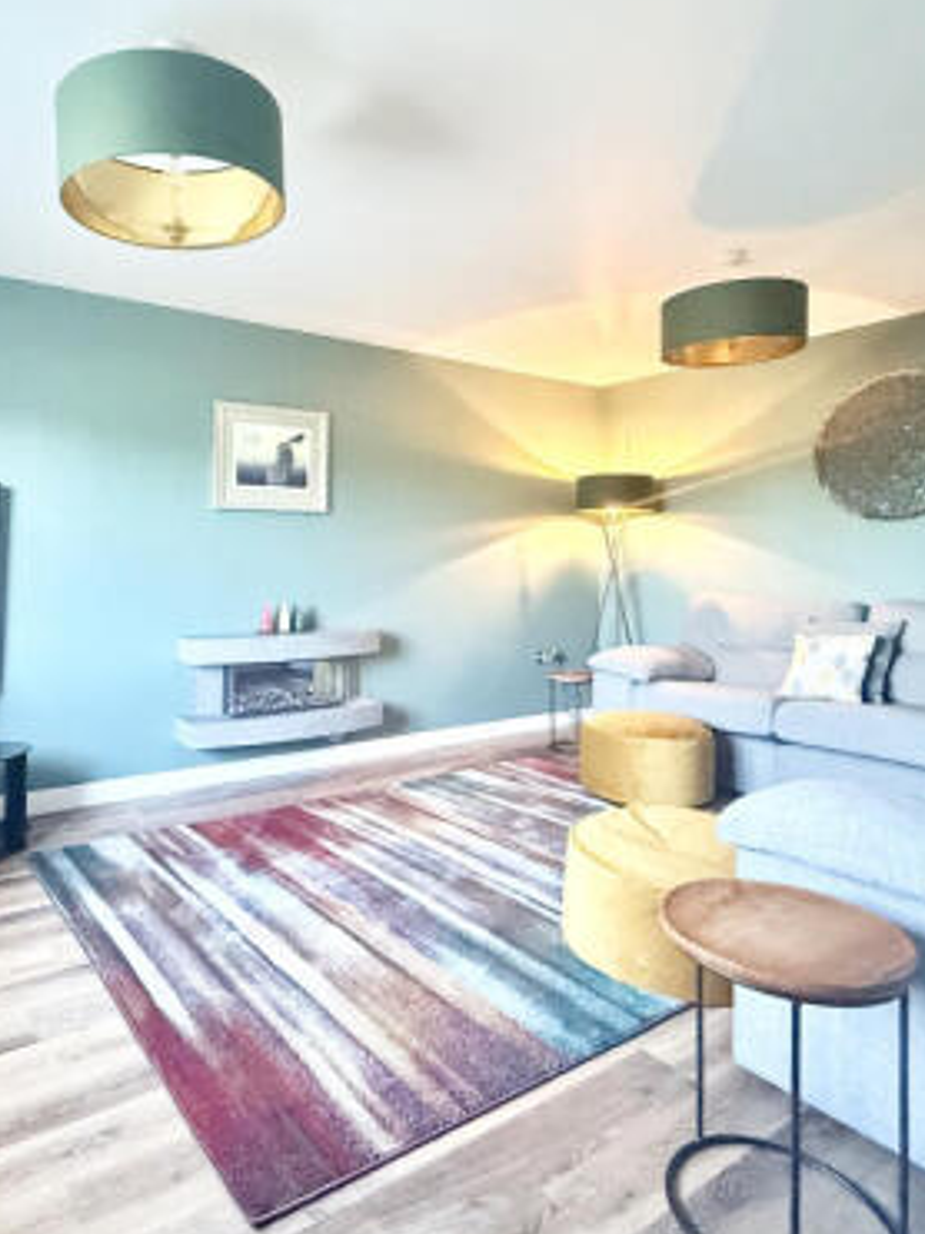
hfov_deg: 60.2
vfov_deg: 76.3
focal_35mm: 22
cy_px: 567
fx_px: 784
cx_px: 341
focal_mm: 2.22
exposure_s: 1/50
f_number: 2.2
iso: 1000
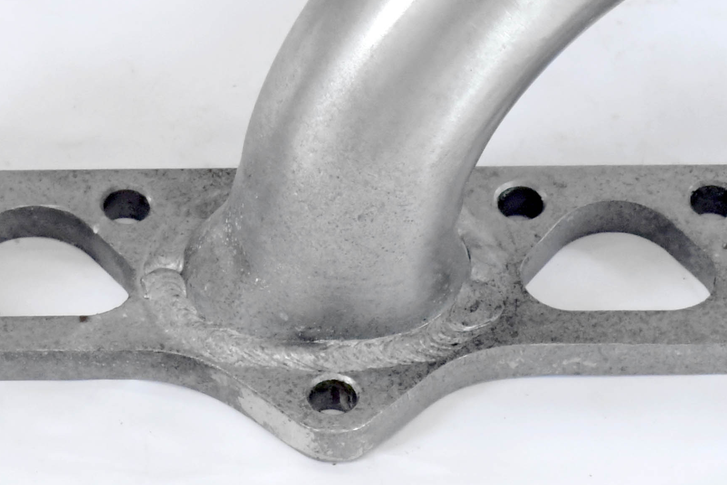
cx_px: 303
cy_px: -217
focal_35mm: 407
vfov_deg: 3.4
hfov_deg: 5.1
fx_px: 8218
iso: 2500
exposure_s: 1/160
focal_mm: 85
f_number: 10
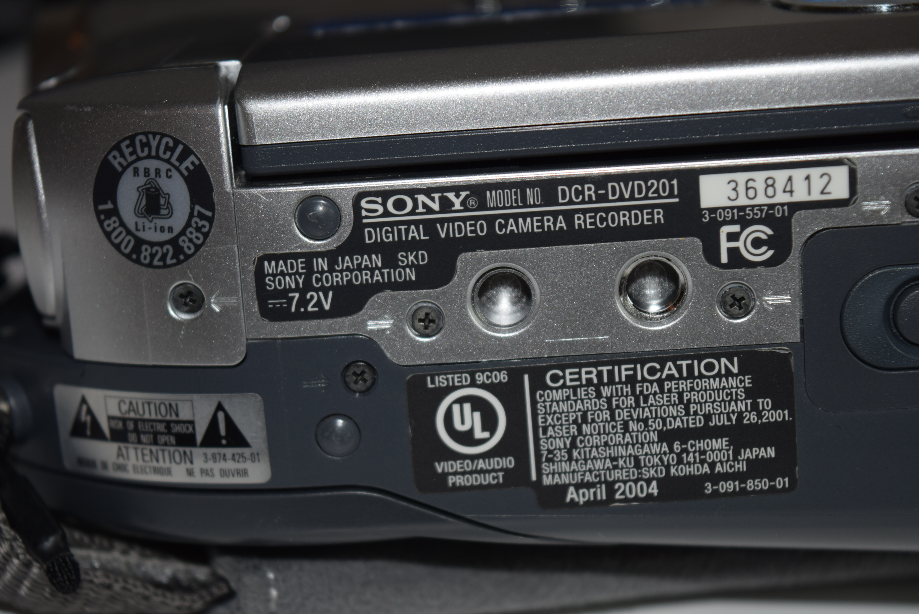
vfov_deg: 16.6
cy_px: 307
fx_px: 2108
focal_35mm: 82
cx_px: 460
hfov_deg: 24.6
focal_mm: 55
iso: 180
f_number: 5.6
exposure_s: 1/80
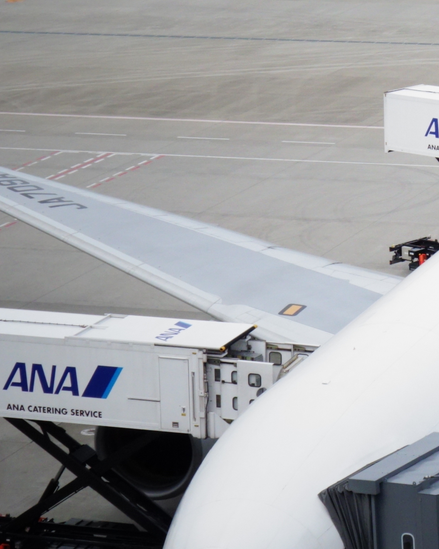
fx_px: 2517
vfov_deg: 12.4
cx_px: 507
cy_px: 185
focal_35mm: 155
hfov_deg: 9.8
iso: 200
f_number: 5.6
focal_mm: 17.6
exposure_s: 1/2000
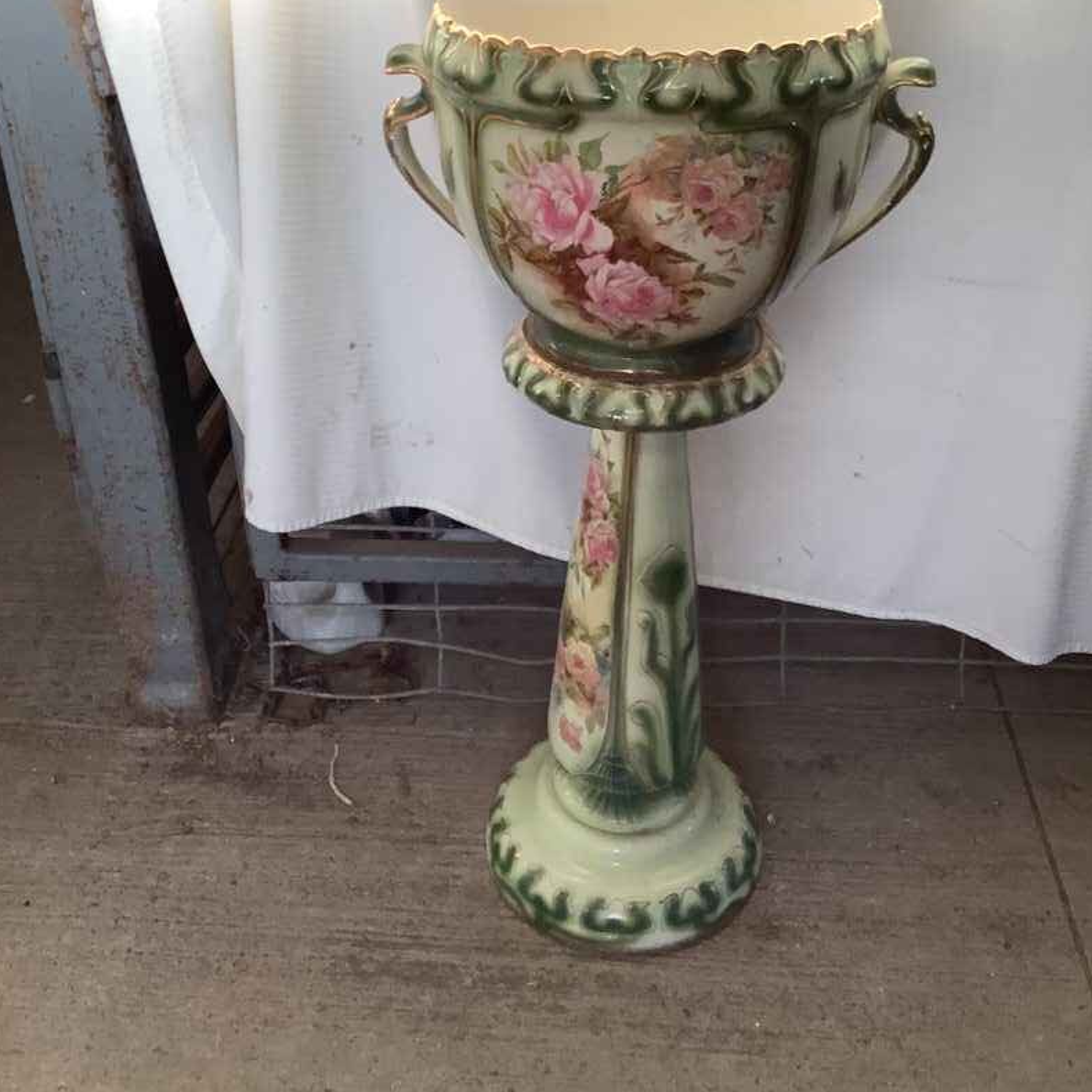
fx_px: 1321
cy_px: 415
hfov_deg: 44.9
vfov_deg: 44.6
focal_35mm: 37
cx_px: 545
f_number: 2.4
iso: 80
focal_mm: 3.3
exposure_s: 1/120
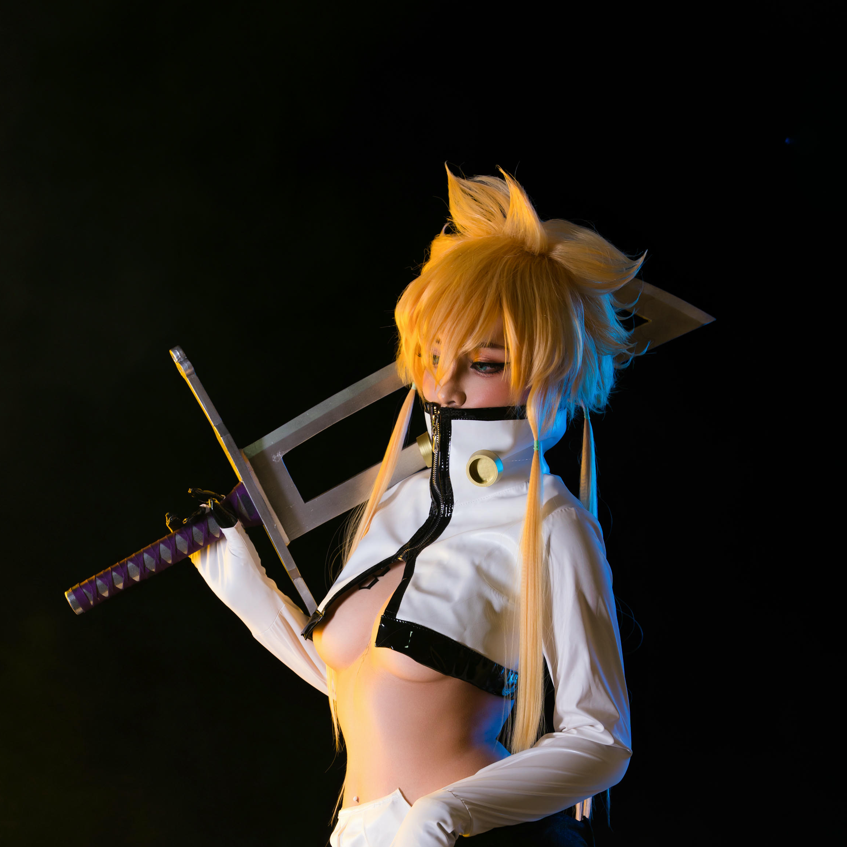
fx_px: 1776
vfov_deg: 26.5
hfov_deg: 26.8
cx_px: 425
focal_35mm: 64
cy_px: 621
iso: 400
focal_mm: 49.9
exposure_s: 1/100
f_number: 5
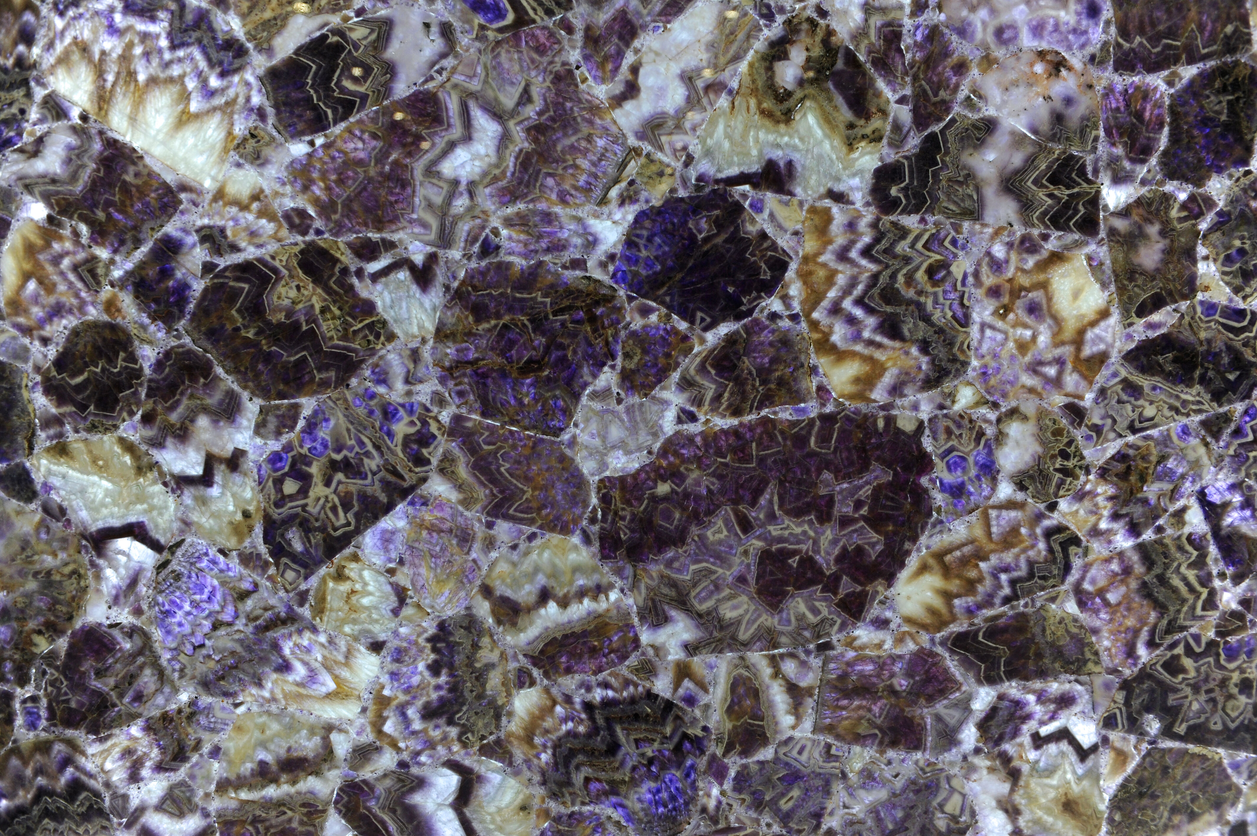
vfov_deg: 38.8
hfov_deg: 55.8
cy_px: 418
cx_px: 628
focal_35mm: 34
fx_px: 1186
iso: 1000
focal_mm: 34
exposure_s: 1/80
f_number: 4.5
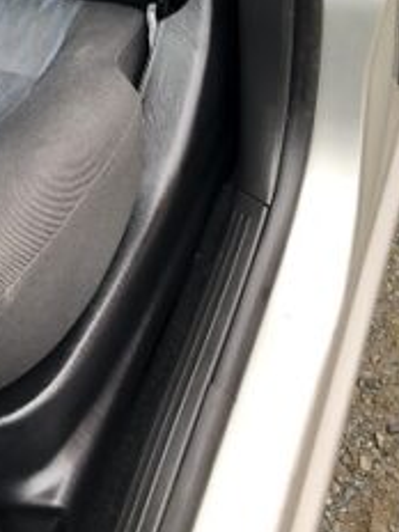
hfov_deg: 18.5
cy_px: -94
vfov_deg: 23.6
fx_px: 1168
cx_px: -61
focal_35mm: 76
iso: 32
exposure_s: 1/120
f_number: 1.8
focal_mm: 3.99
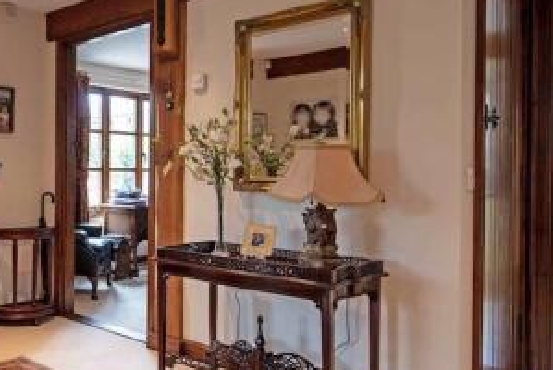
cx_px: 48
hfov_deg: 48.3
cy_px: 177
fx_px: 538
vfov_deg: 37.9
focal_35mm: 35
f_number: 8
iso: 250
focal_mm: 16
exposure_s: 1/8
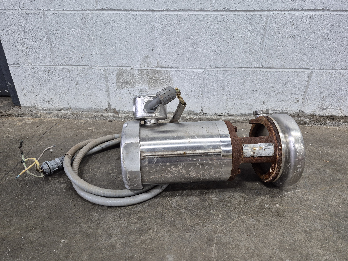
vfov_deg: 58.9
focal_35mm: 23
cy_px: 130
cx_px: 174
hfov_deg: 73.9
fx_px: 231
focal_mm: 5.4
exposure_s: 1/120
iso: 320
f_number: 1.8
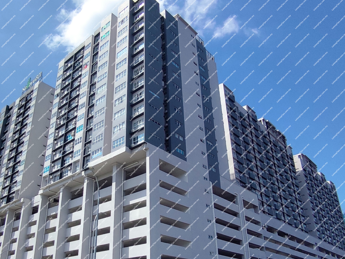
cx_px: 124
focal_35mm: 30
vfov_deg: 46.6
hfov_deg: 59.0
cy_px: 153
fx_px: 299
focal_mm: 1.65
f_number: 2.2
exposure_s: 1/3252
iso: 50
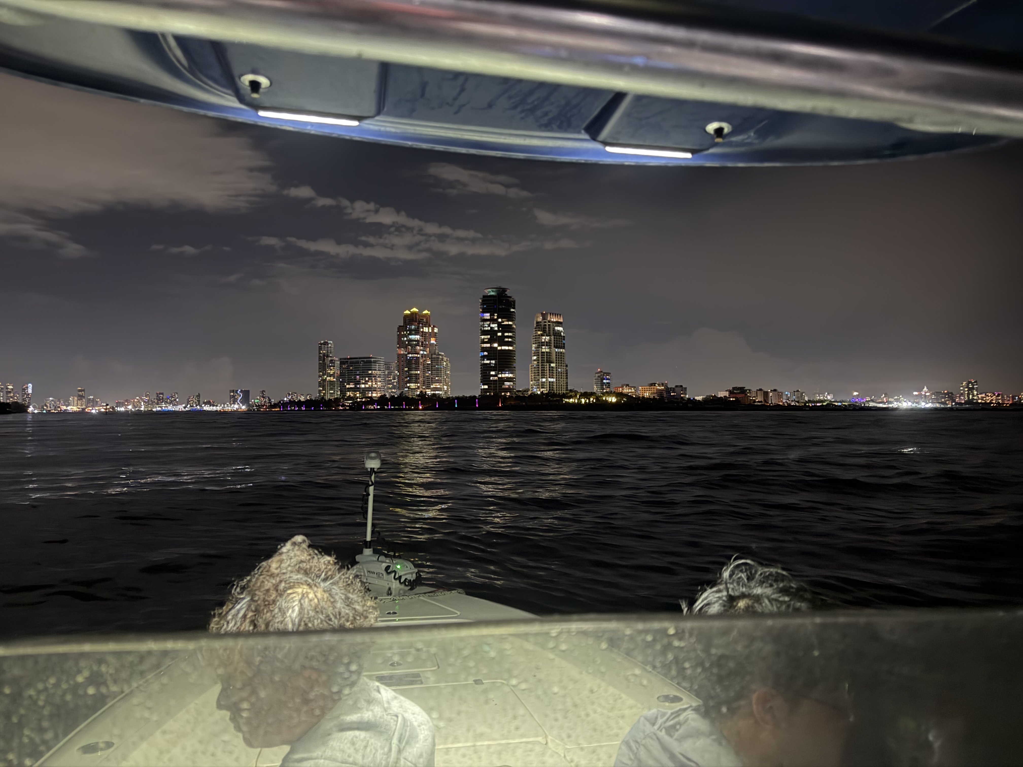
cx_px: 512
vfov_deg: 56.8
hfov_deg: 71.6
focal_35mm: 24
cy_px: 384
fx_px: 709
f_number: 1.78
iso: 1250
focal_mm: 6.76
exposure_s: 1/13
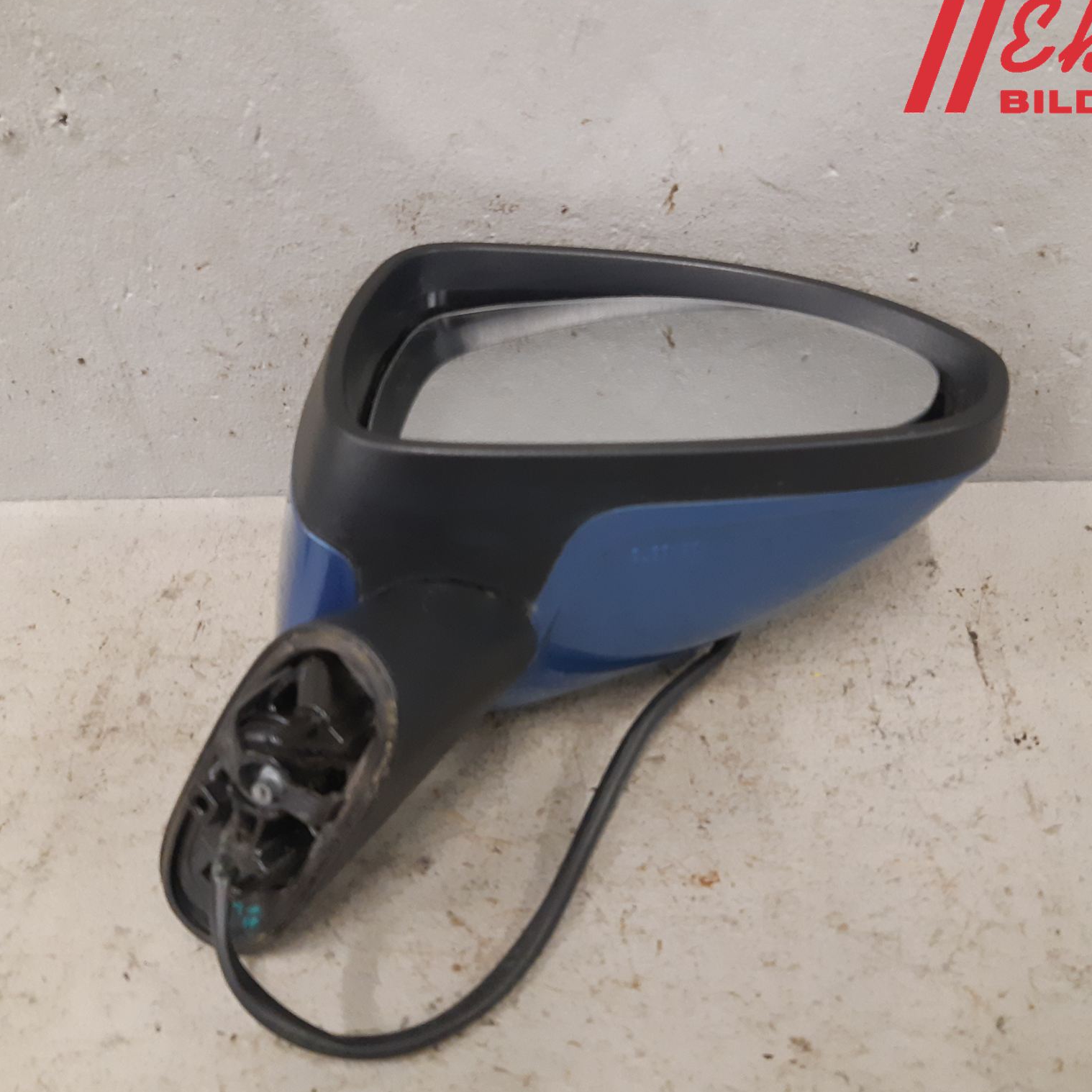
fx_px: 1106
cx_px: 609
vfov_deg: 52.5
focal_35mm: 31
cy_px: 544
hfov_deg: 52.4
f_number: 1.7
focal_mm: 3.93
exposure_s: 1/50
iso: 250
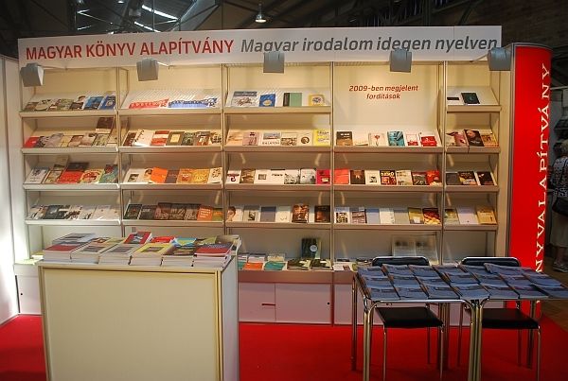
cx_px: 284
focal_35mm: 30
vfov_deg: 43.8
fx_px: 474
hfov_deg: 61.8
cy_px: 190
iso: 200
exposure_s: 1/100
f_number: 5
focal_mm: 20
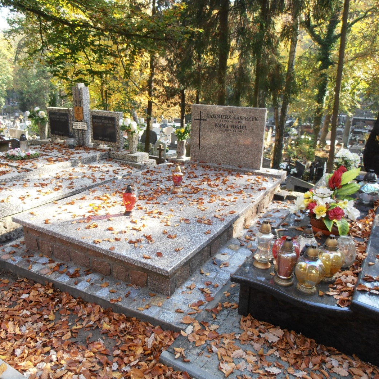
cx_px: 165
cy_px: 190
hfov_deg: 55.5
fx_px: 359
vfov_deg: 55.6
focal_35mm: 29
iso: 80
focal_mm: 4.2
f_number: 3
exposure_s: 1/60
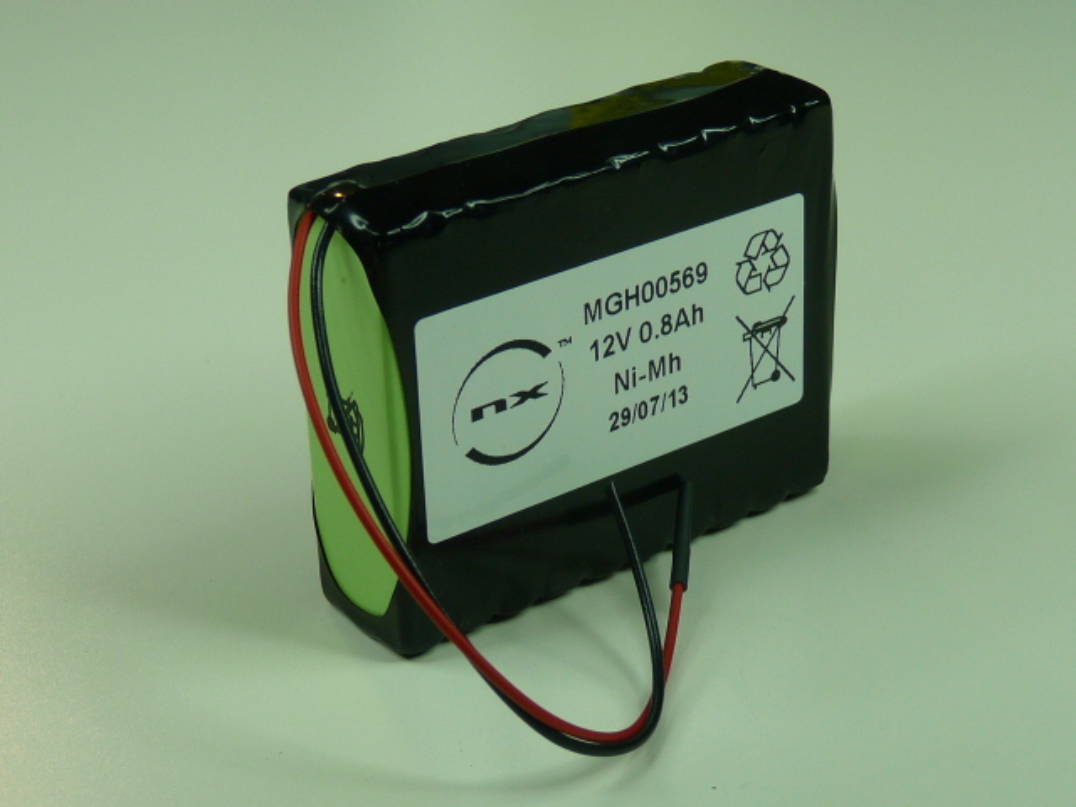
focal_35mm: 78
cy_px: 404
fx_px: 2425
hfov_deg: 25.0
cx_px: 538
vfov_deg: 18.9
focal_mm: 7.8
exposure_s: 1/80
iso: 100
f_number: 3
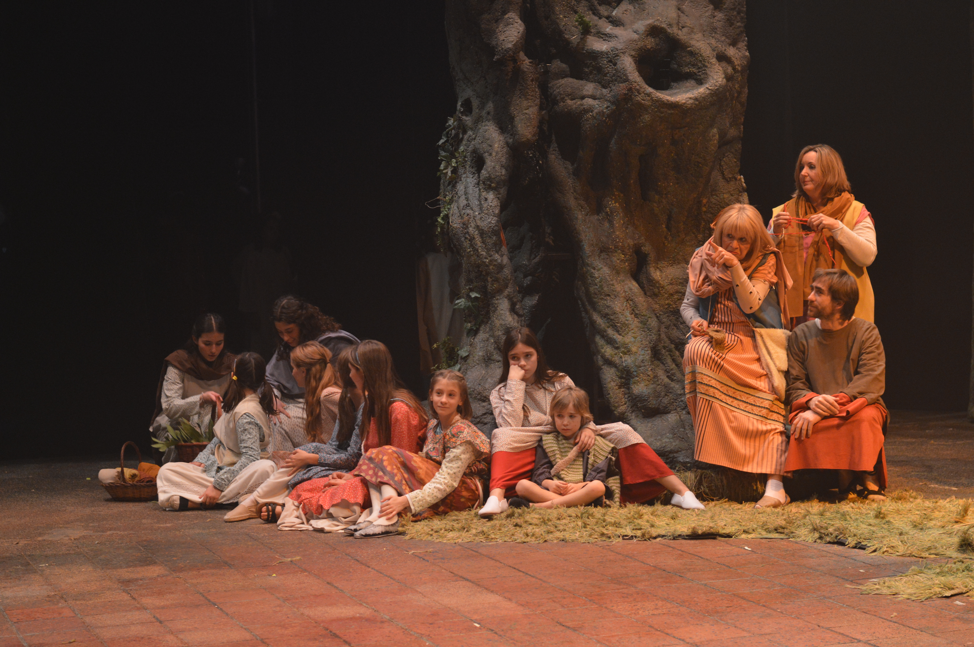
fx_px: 2027
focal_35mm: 75
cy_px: 324
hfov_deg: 27.0
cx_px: 487
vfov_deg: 18.1
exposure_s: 1/60
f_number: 4.5
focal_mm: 50
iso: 800
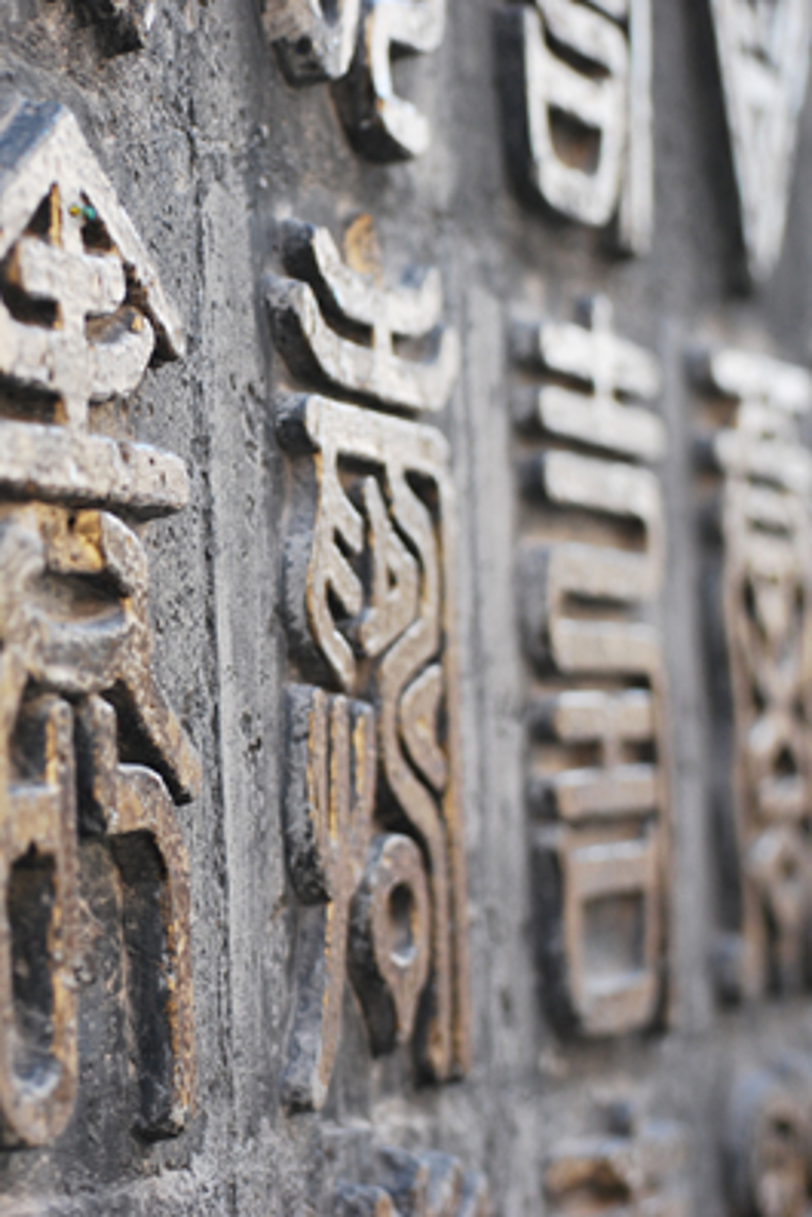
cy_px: 605
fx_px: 4217
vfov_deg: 16.4
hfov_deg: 10.9
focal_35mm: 125
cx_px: 34
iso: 200
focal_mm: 55
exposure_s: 1/125
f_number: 5.6
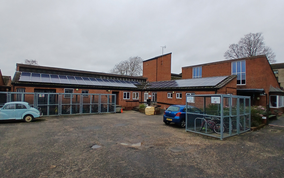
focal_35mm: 19
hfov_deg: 88.0
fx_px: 147
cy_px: 92
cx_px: 138
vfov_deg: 62.2
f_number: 2.2
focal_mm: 1.4
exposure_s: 1/123
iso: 50
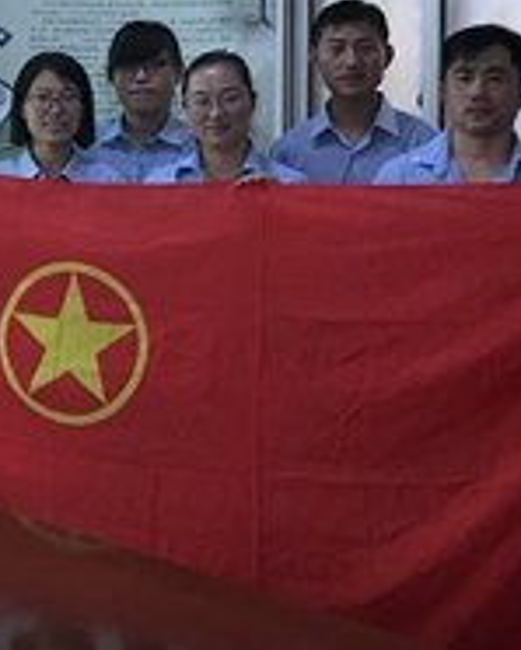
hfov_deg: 16.8
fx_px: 1695
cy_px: 133
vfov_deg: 21.5
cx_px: -98
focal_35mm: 88
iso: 25
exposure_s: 1/30
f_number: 1.8
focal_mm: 3.99
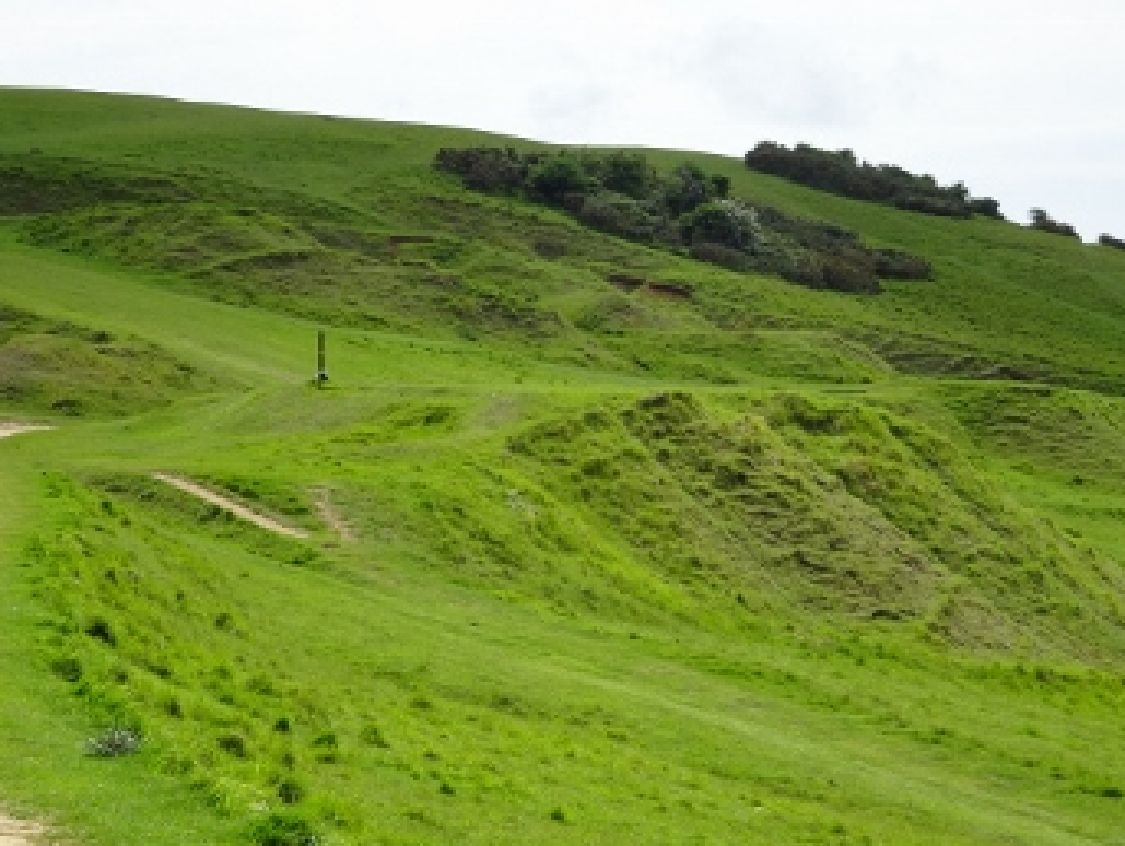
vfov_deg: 12.2
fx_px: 3969
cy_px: 443
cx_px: 567
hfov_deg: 16.1
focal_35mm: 122
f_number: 5
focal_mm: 15.92
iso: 80
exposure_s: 1/400
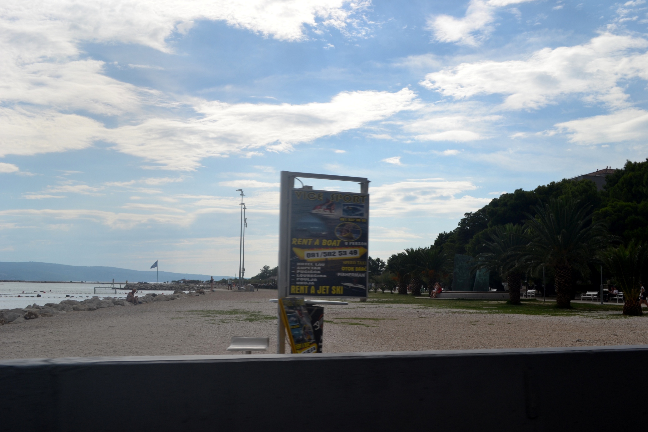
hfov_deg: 53.1
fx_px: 648
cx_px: 324
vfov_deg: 36.9
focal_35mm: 36
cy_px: 216
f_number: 9
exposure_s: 1/320
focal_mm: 24
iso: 100
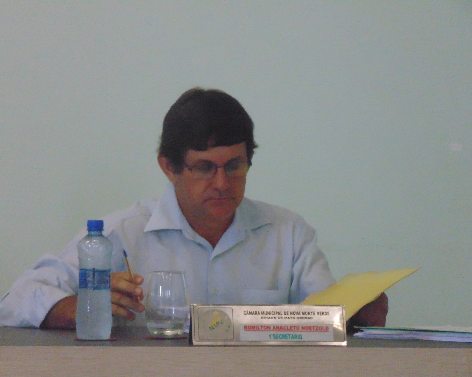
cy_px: 188
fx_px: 3437
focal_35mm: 246
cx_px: 229
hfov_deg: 7.9
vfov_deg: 6.3
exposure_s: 1/60
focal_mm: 42.3
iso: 800
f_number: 5.6
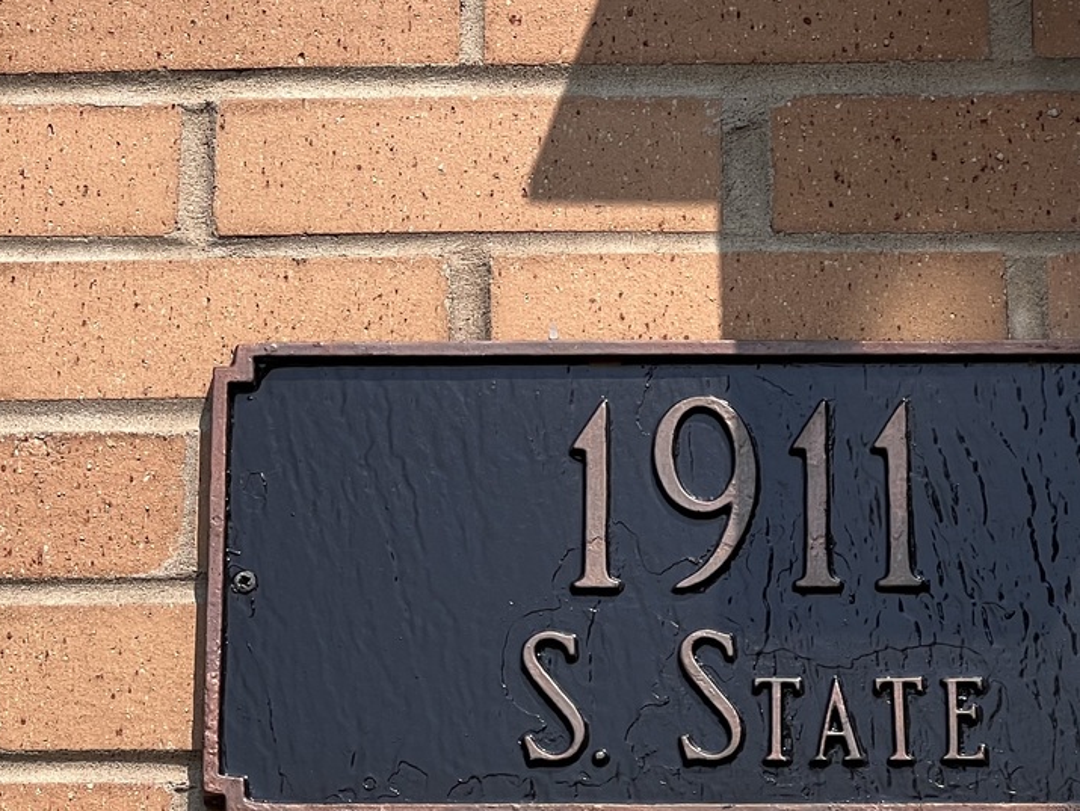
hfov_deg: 12.7
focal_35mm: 155
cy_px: 402
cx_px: 440
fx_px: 4838
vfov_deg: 9.6
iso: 32
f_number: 2.8
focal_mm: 9
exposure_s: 1/874
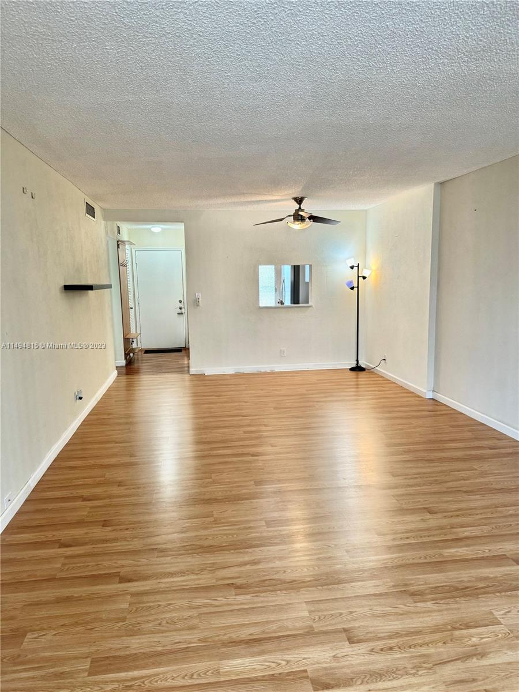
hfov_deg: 56.8
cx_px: 260
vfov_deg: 71.6
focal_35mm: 24
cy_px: 346
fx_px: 480
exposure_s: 1/120
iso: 200
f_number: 1.78
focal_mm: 6.86
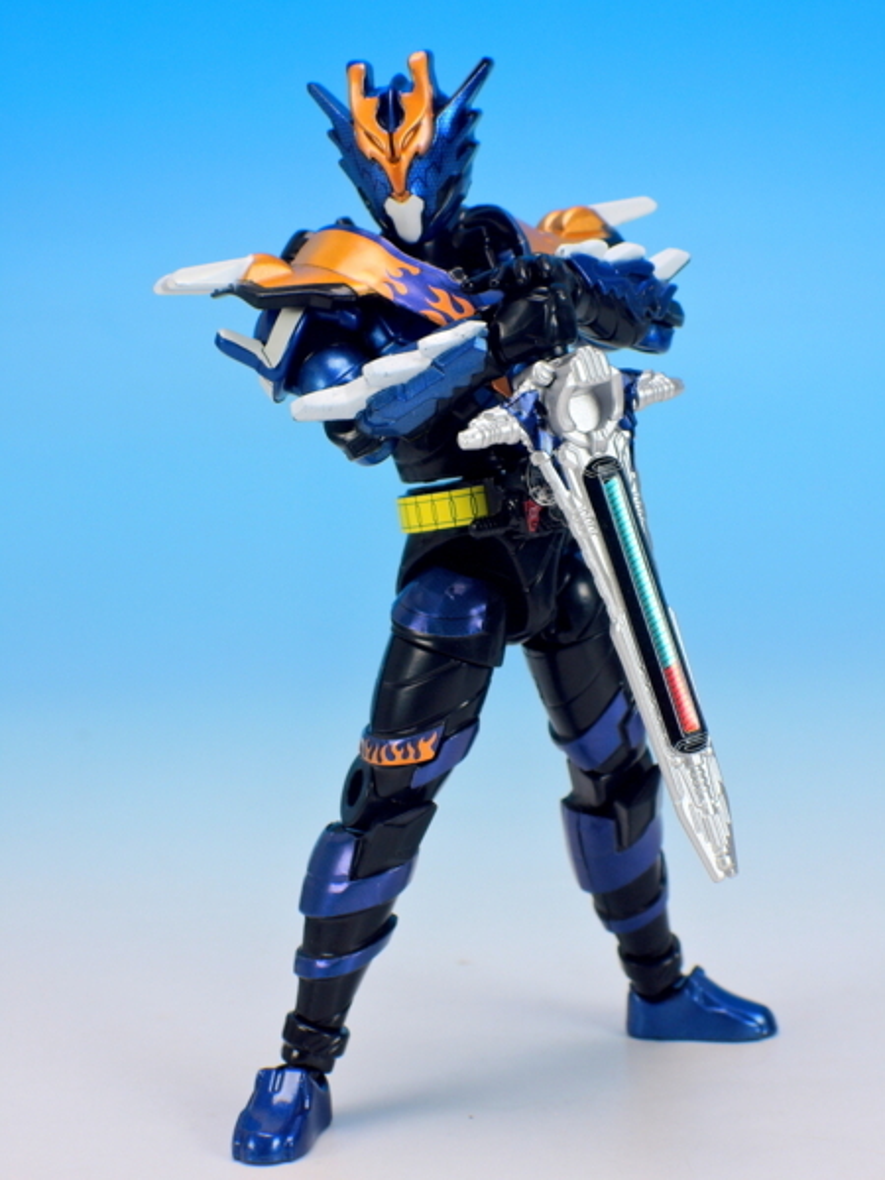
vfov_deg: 16.4
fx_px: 4091
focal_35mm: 120
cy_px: 590
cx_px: 442
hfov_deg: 12.3
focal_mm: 25.5
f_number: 7.1
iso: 80
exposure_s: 1/2.5
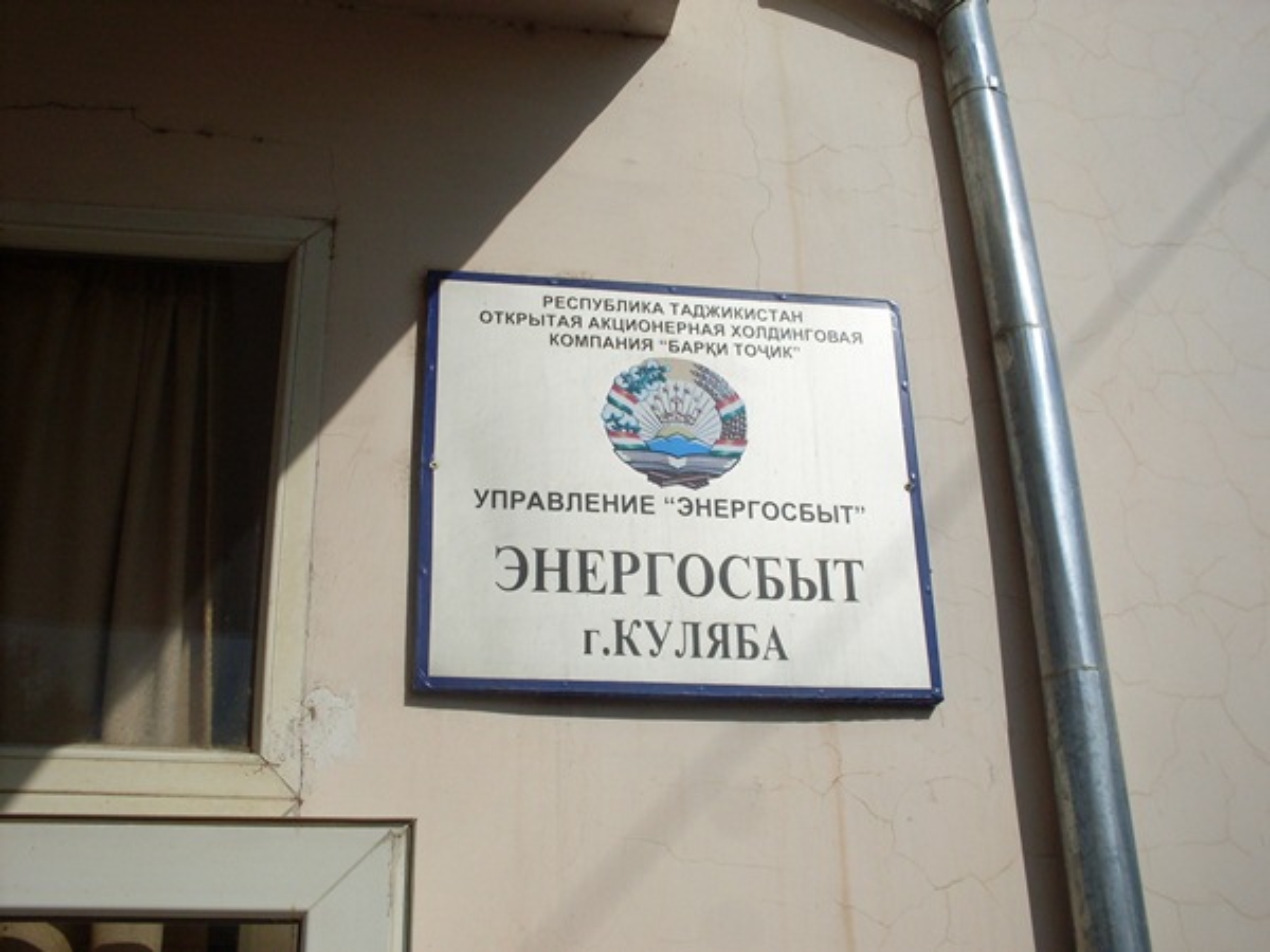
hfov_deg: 49.0
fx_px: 1394
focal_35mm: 38
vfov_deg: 37.7
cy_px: 476
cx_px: 635
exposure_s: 1/750
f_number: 8.4
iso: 80
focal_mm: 6.3
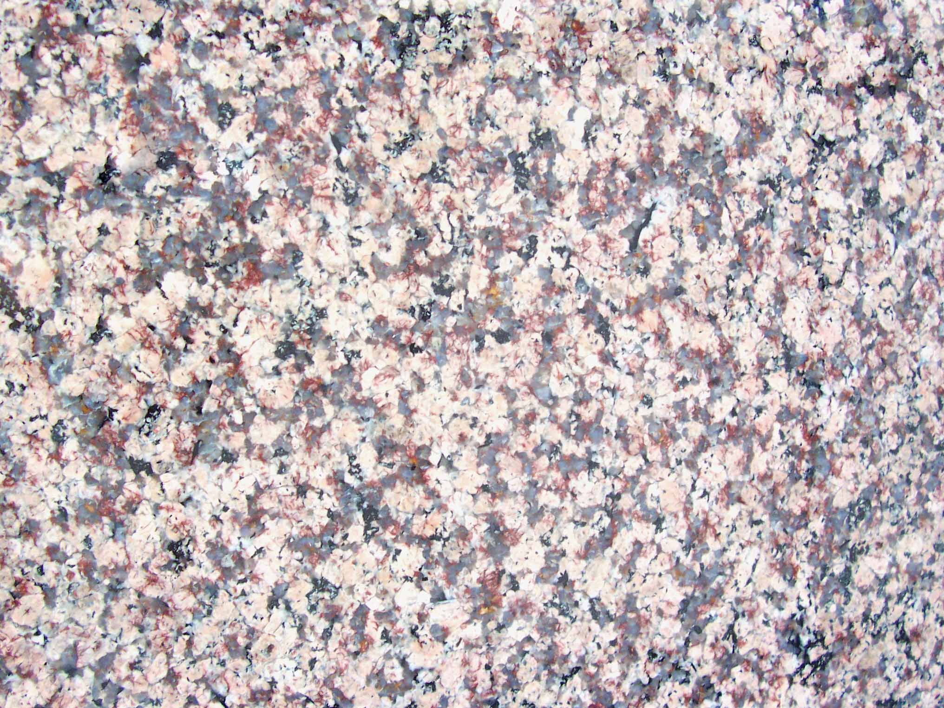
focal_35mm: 37
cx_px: 472
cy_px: 354
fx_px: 1009
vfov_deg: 38.7
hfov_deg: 50.1
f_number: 2.8
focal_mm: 5.6
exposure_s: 1/15
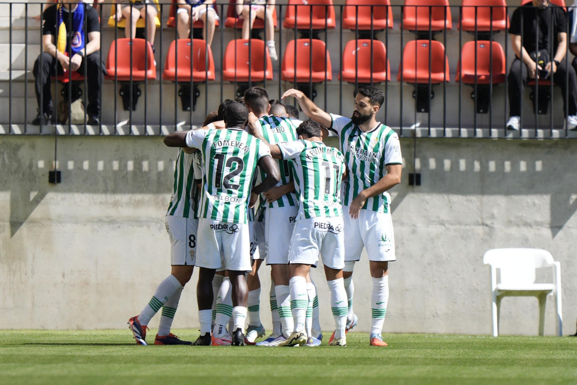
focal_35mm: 400
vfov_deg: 3.4
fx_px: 6411
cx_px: 288
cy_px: 192
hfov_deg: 5.2
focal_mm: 400
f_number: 2.8
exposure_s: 1/2000
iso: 160
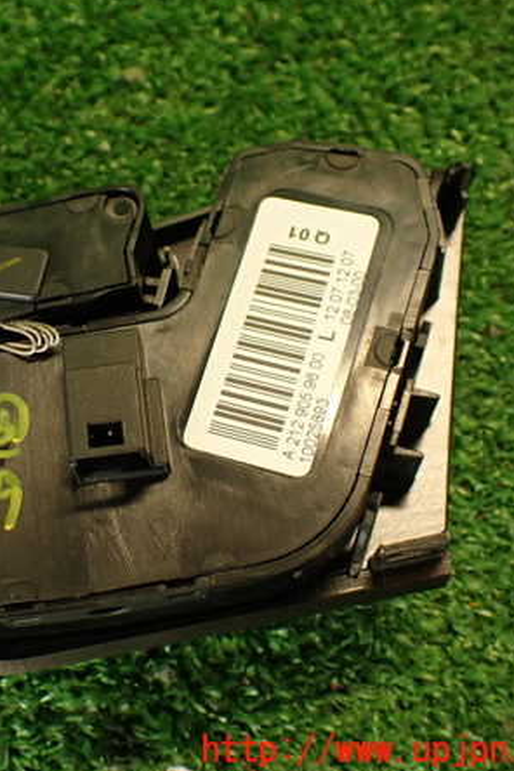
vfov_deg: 43.6
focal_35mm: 45
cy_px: 382
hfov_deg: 28.9
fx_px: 964
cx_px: 73
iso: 250
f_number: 2.4
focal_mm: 5.79
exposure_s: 1/30
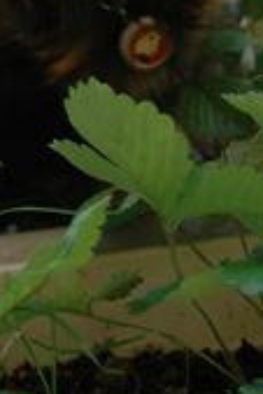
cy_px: -212
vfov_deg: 12.2
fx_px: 1739
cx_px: 9
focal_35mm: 159
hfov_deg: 8.6
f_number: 4.2
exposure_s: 1/60
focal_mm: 28
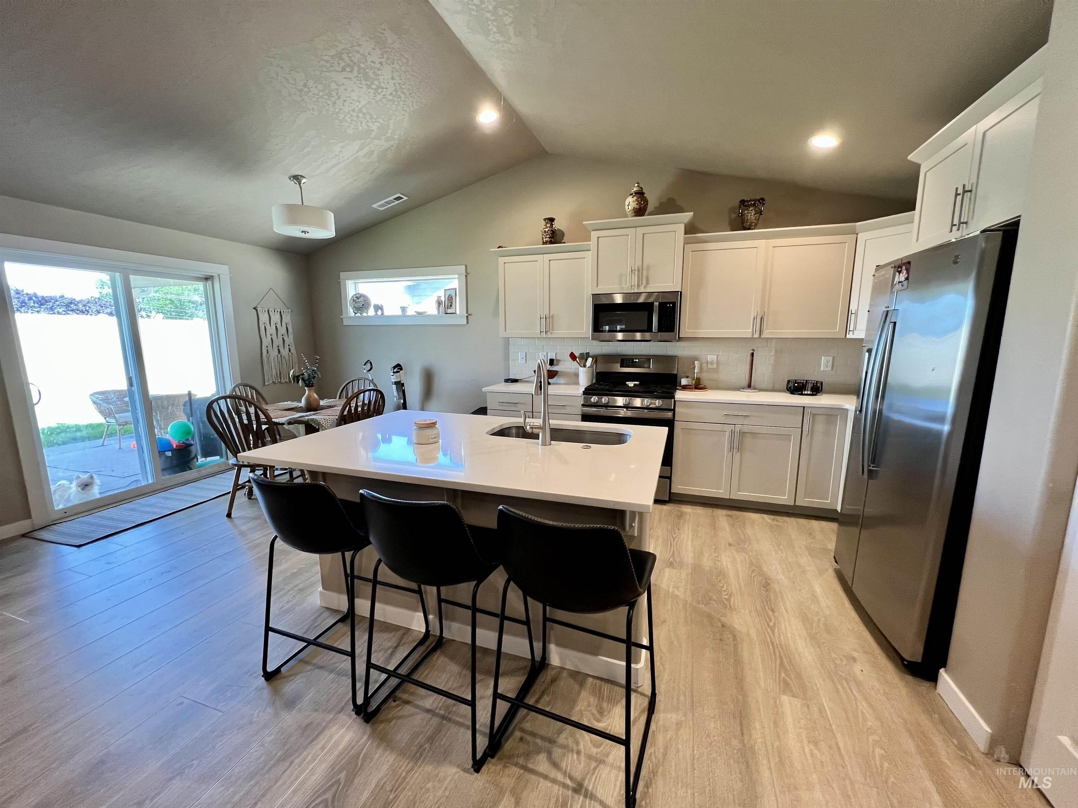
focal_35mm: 13
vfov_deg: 89.9
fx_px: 405
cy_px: 404
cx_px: 539
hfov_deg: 106.2
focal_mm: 1.57
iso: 250
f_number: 1.8
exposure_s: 1/120
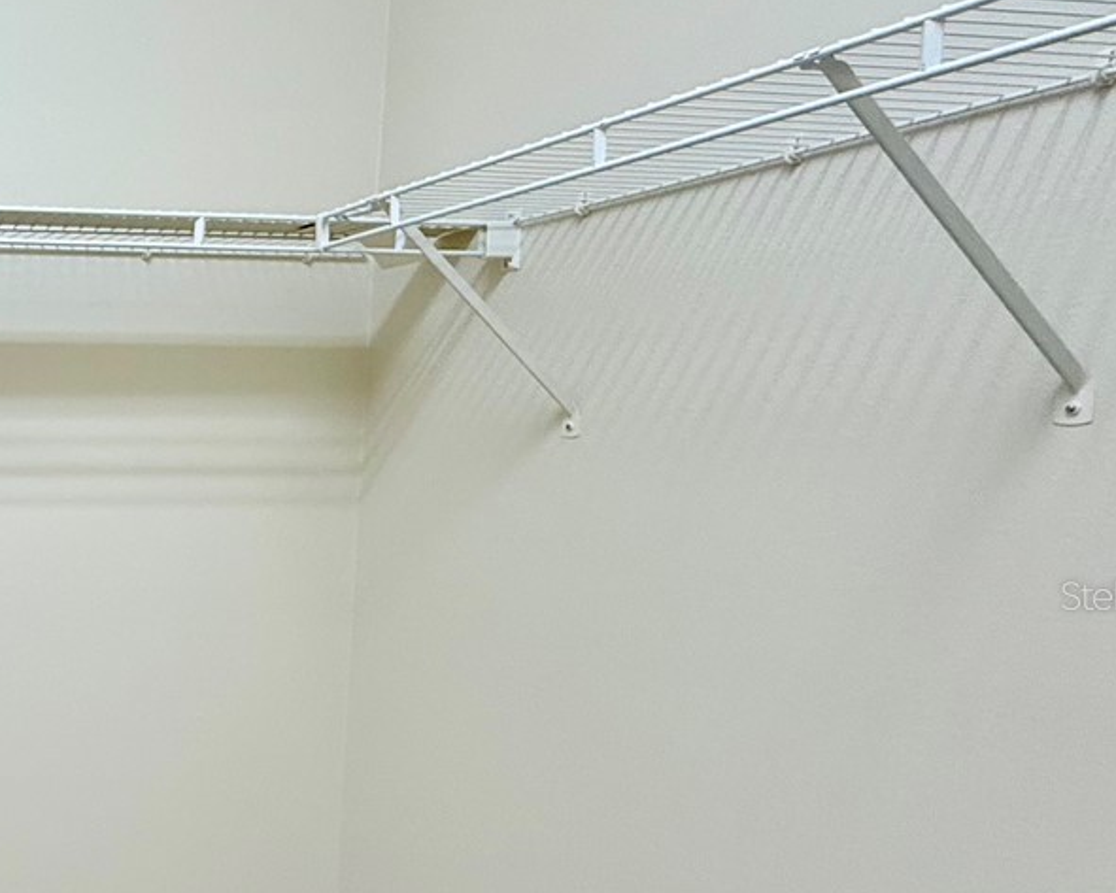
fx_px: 1222
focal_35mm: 37
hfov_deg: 36.1
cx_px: -272
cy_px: 595
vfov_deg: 39.7
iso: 125
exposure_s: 1/120
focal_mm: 2.22
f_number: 2.2
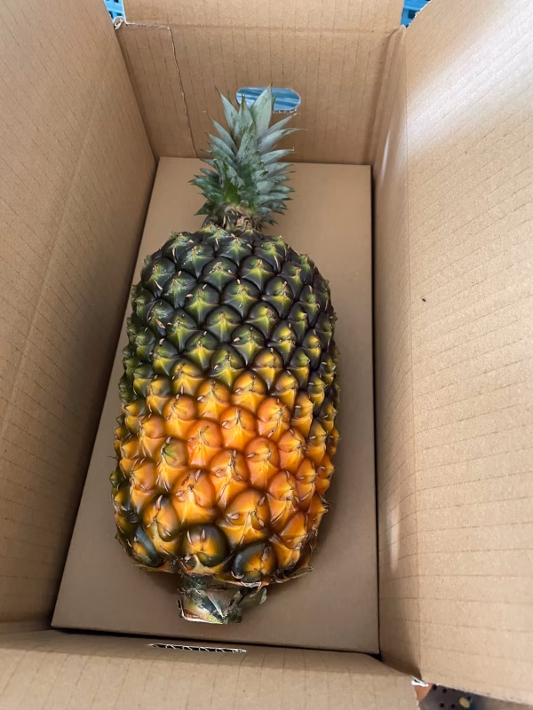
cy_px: 355
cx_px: 266
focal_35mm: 26
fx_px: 534
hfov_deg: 53.1
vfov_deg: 67.3
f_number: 1.6
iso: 500
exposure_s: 1/54
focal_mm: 4.2
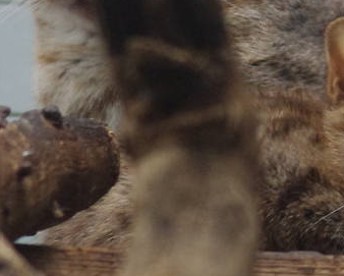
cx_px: 478
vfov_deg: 2.0
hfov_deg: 2.5
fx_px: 7775
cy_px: 48
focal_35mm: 763
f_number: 4.5
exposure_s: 1/200
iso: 1600
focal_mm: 115
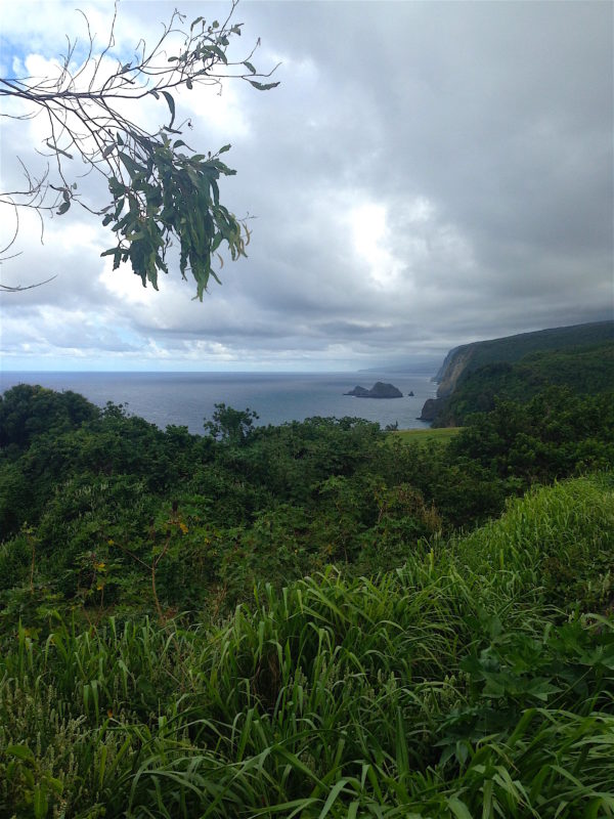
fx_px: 780
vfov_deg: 55.4
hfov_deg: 42.9
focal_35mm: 33
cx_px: 307
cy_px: 410
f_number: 2.4
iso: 50
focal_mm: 4.12
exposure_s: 1/1106
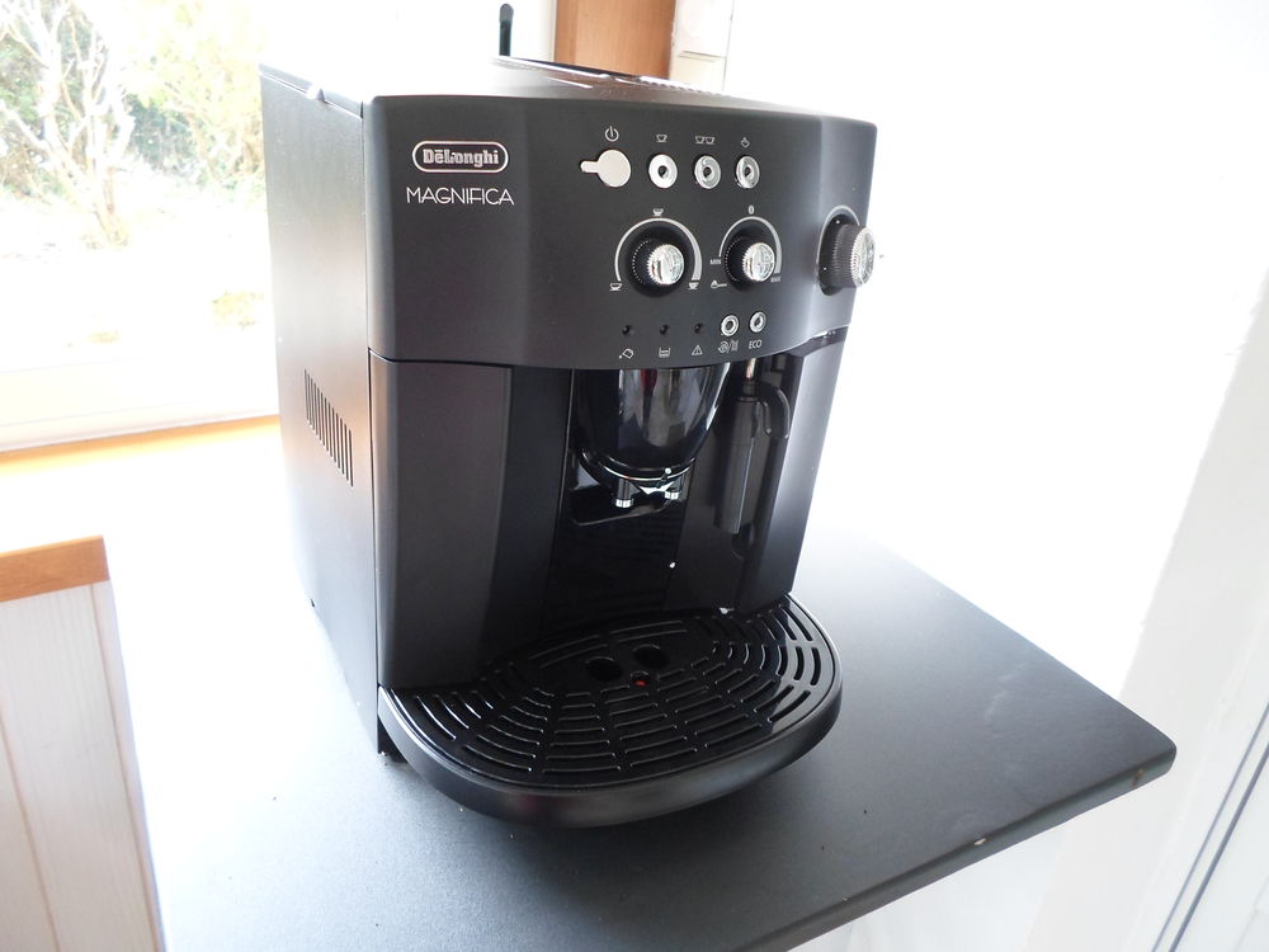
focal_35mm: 25
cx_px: 634
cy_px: 476
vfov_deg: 54.9
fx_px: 916
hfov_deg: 69.4
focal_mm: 4.5
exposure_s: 1/30
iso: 160
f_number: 2.5
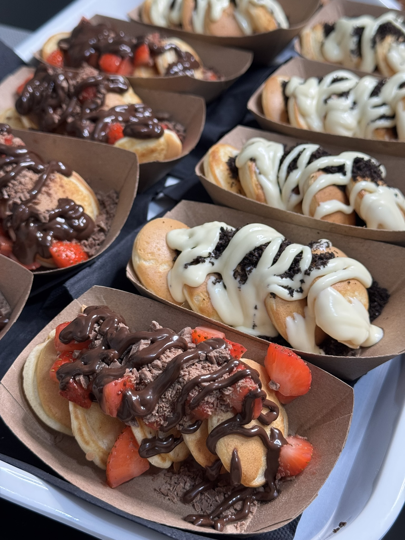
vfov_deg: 39.7
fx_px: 749
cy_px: 270
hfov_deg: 30.3
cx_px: 202
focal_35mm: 48
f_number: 1.78
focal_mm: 6.76
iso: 160
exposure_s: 1/50
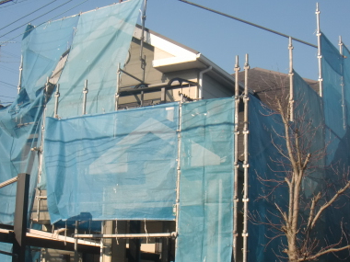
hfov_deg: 30.3
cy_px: 175
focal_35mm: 64
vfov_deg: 22.8
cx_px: 165
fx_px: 647
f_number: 3.9
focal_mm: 6.66
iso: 64
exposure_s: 1/400
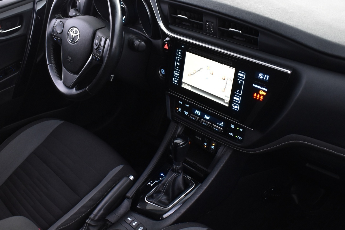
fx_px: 409
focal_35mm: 43
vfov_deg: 31.4
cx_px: 133
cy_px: 101
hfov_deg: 45.4
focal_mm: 21
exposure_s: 1/8
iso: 1250
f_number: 5
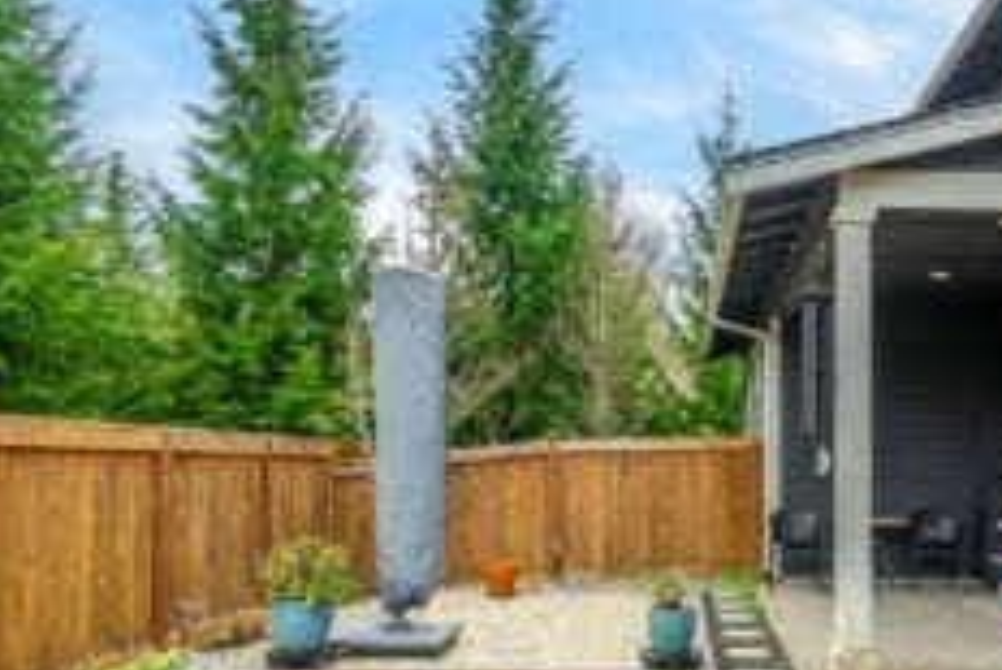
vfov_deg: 41.1
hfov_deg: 58.6
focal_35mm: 31
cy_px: 504
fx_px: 863
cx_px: 687
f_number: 7.1
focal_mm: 18
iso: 80
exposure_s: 1/30
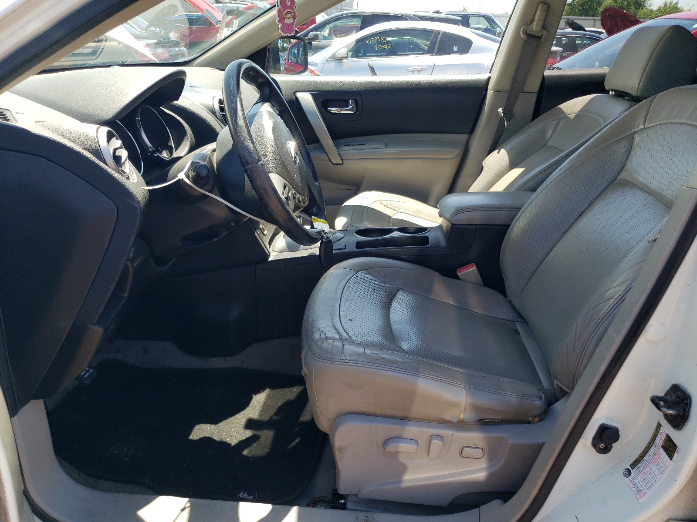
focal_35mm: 26
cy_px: 261
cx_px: 348
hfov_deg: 67.3
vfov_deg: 53.1
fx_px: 524
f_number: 1.5
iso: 50
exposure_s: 1/588
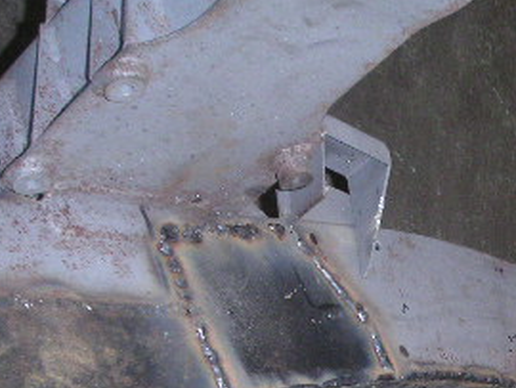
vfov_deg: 16.0
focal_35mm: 90
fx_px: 1343
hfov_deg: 21.2
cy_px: 409
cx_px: 489
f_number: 2.8
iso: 160
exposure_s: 1/45
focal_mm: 5.9
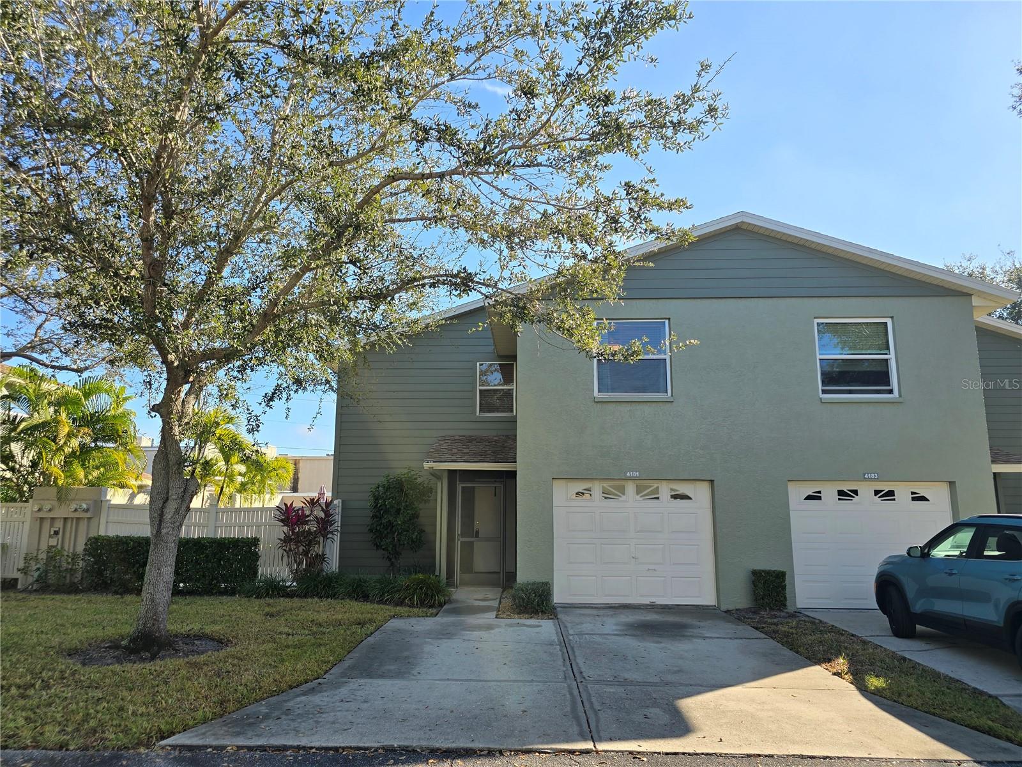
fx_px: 679
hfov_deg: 73.9
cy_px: 384
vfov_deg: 58.9
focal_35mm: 23
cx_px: 511
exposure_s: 1/536
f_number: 1.7
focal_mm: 6.3
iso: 12
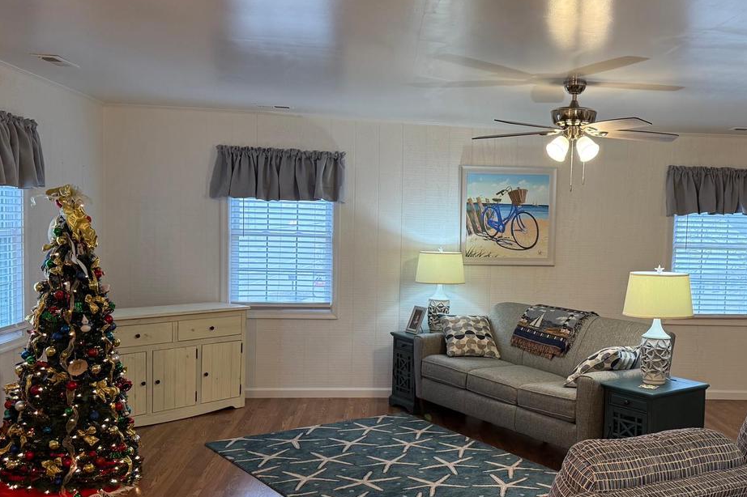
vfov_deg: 34.1
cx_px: 504
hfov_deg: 48.6
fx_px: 809
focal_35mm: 39
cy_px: 278
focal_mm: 6.76
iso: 200
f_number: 1.78
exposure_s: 1/120
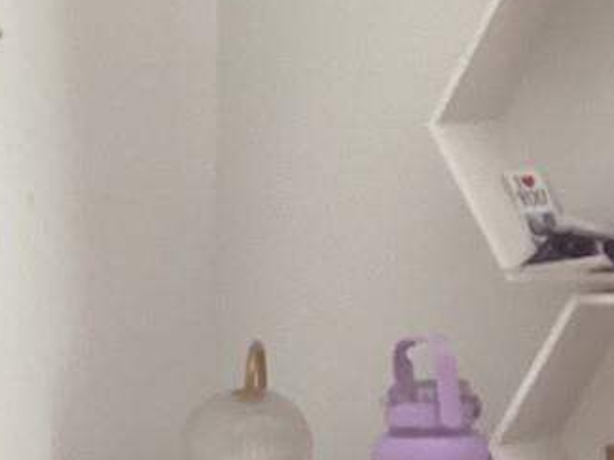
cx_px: -512
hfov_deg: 11.9
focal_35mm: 153
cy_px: 386
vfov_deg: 9.7
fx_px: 2714
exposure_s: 1/60
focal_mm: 3.3
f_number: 2.4
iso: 160
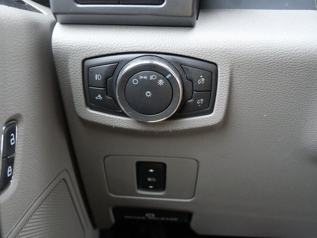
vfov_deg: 41.8
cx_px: 158
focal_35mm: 34
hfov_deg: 54.0
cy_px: 119
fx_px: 311
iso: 3200
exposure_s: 1/60
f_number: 4.1
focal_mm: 17
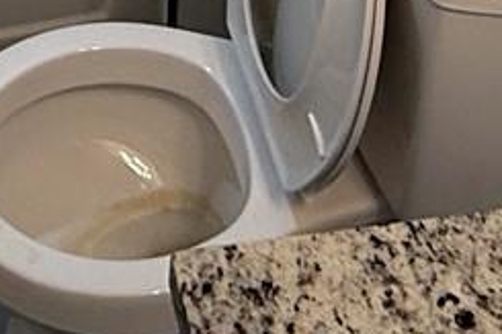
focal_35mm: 95
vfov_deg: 9.8
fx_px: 1324
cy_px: -752
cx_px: 43
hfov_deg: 21.0
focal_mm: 2.22
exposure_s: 1/120
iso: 80
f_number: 2.2
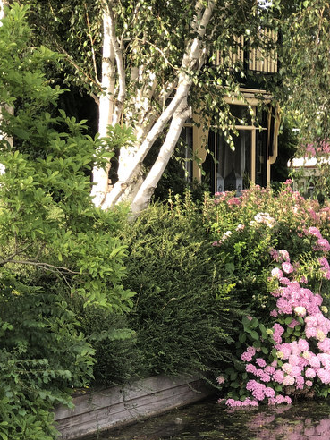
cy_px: 386
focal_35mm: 108
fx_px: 1373
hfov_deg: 13.6
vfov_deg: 18.0
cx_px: 257
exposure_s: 1/121
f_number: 2.8
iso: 32
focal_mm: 6.6
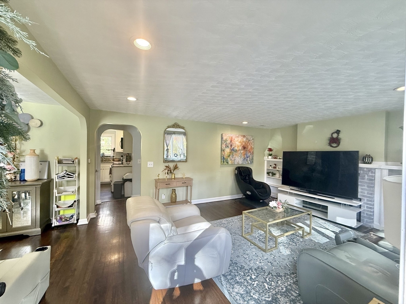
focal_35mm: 14
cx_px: 203
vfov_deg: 85.7
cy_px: 152
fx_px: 164
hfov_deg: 102.1
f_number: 2.2
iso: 250
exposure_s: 1/120
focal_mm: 2.22
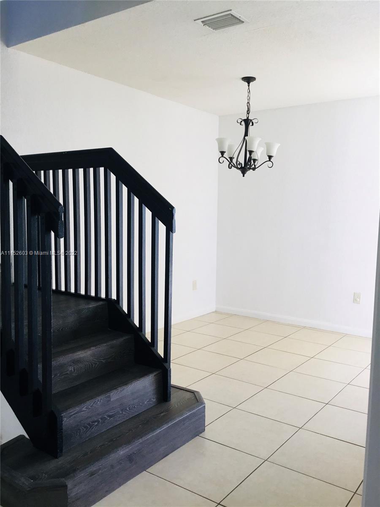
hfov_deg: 45.4
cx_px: 190
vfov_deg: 58.4
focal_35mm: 31
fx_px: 454
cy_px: 254
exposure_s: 1/120
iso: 32
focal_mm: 3.3
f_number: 2.4
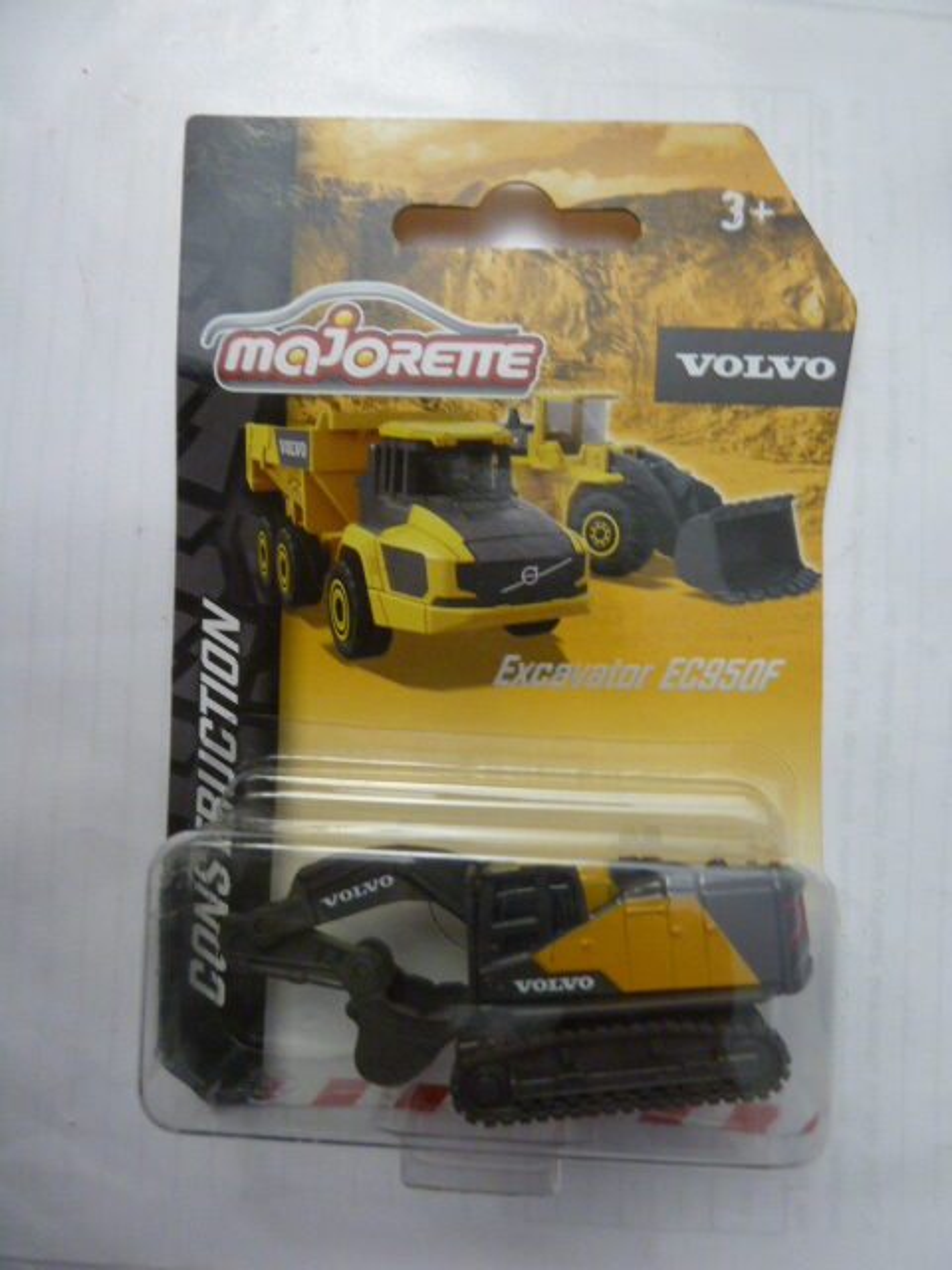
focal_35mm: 25
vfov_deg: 69.4
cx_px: 476
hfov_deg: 54.9
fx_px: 917
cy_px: 635
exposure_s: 1/30
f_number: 3.3
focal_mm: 4.1
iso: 400
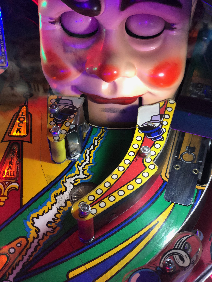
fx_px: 425
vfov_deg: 36.8
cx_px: 106
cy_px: 141
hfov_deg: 28.0
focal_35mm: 52
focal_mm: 6
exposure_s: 1/24
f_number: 2.4
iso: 125
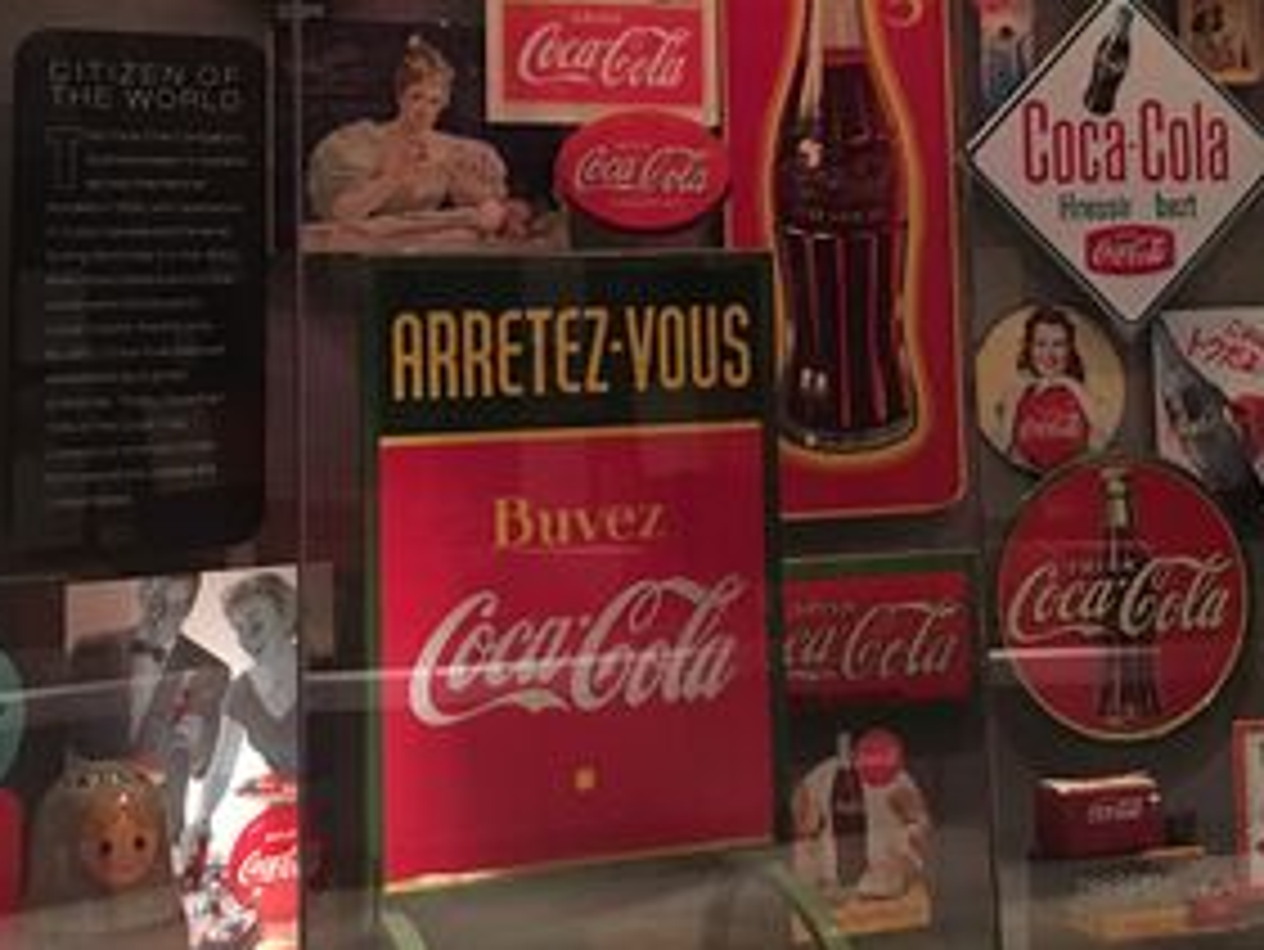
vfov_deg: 21.7
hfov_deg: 29.4
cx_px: 693
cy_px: 68
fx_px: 2411
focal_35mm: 66
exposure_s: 1/15
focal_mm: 4.15
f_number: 2.2
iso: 200
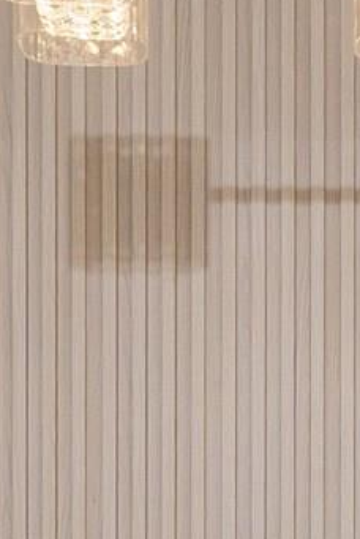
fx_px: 2425
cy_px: 1178
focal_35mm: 162
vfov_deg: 11.1
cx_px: 592
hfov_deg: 8.3
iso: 100
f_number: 7.1
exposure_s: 1/100
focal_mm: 16
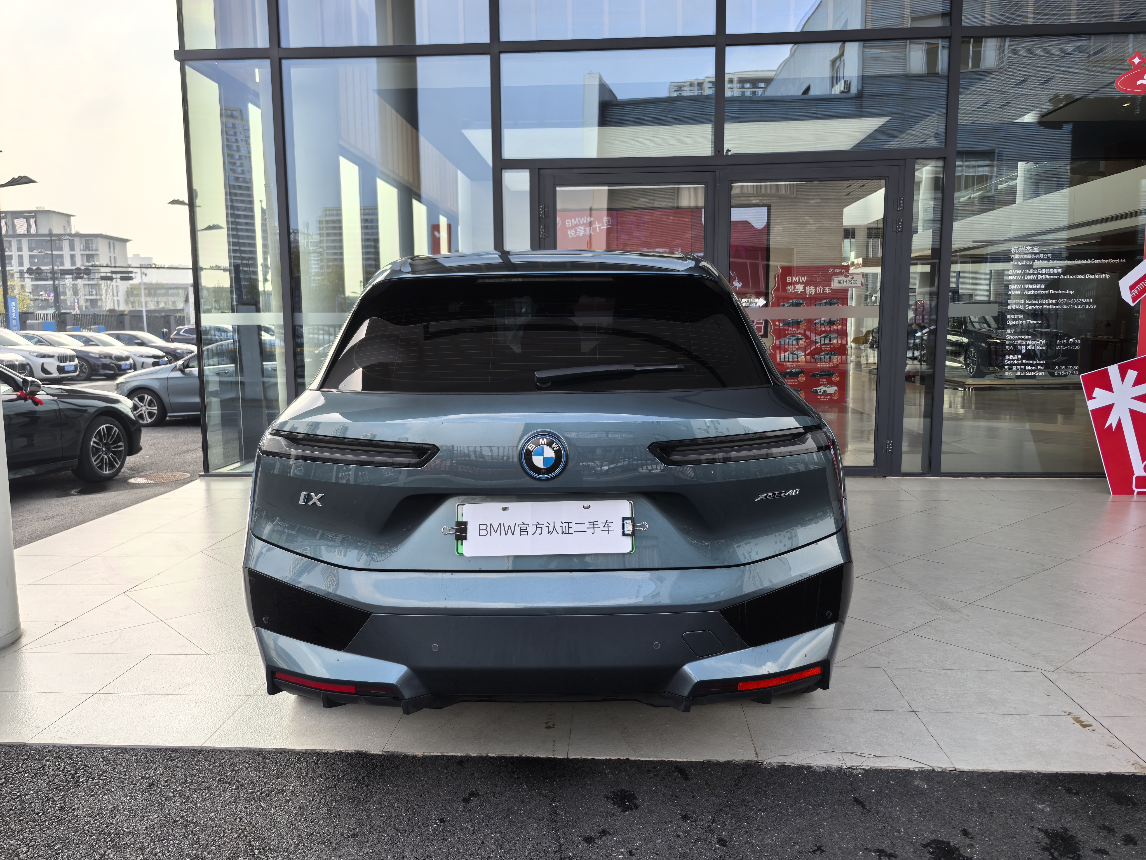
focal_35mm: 27
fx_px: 894
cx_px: 573
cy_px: 430
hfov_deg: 65.3
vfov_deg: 51.4
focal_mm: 5.75
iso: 50
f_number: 1.4
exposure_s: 1/1129
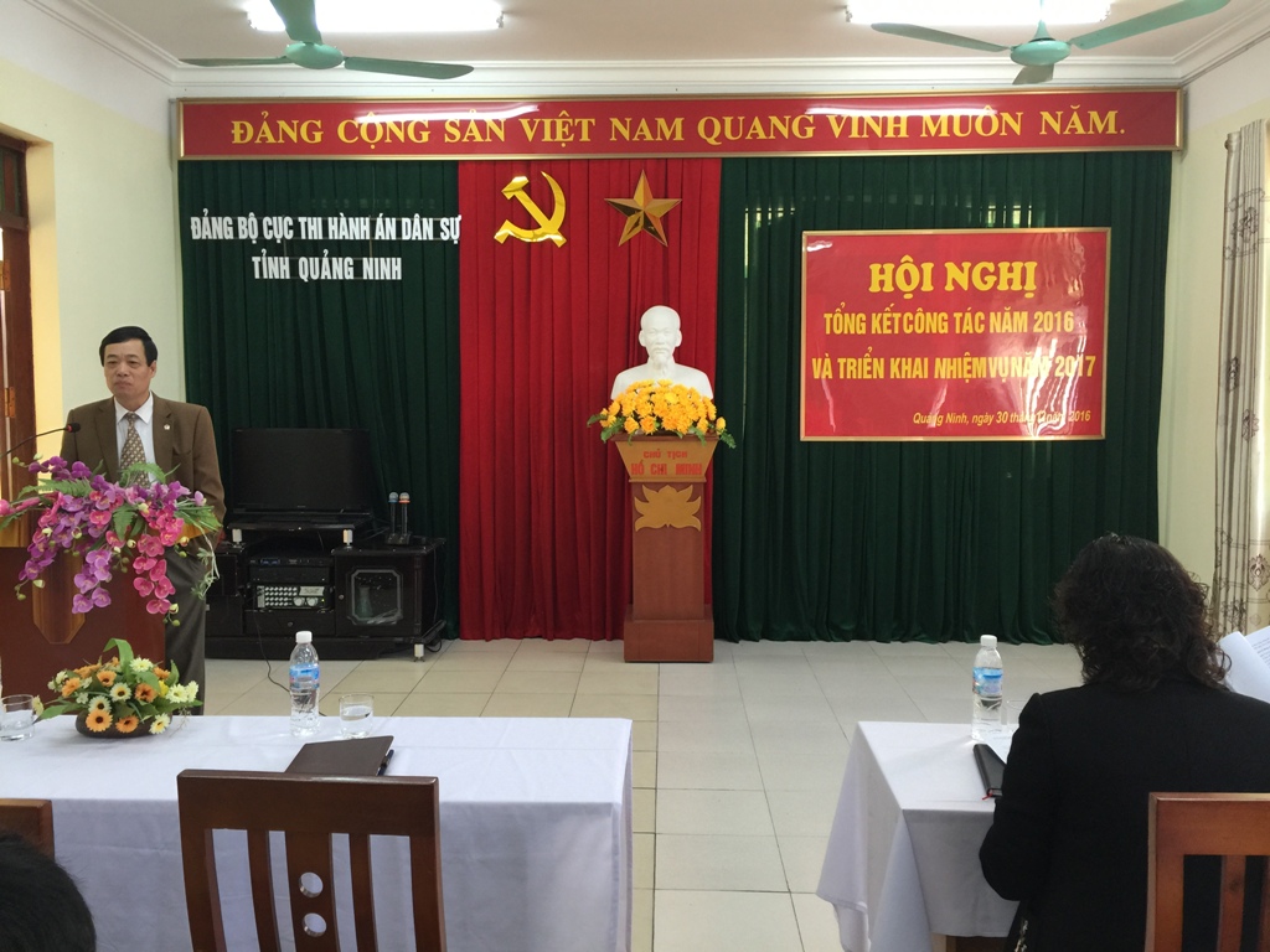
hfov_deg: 61.7
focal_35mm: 29
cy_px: 476
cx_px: 635
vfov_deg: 48.2
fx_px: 1064
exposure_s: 1/33
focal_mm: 4.15
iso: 50
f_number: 2.2
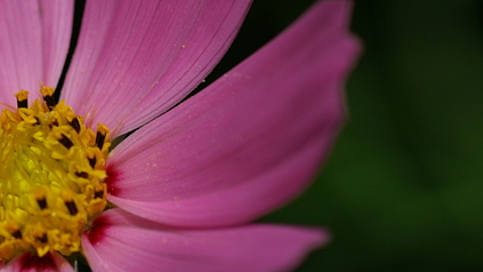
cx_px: -13
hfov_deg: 5.7
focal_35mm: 380
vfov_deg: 3.2
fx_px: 4867
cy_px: 109
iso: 125
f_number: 4.5
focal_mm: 100
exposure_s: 1/1600
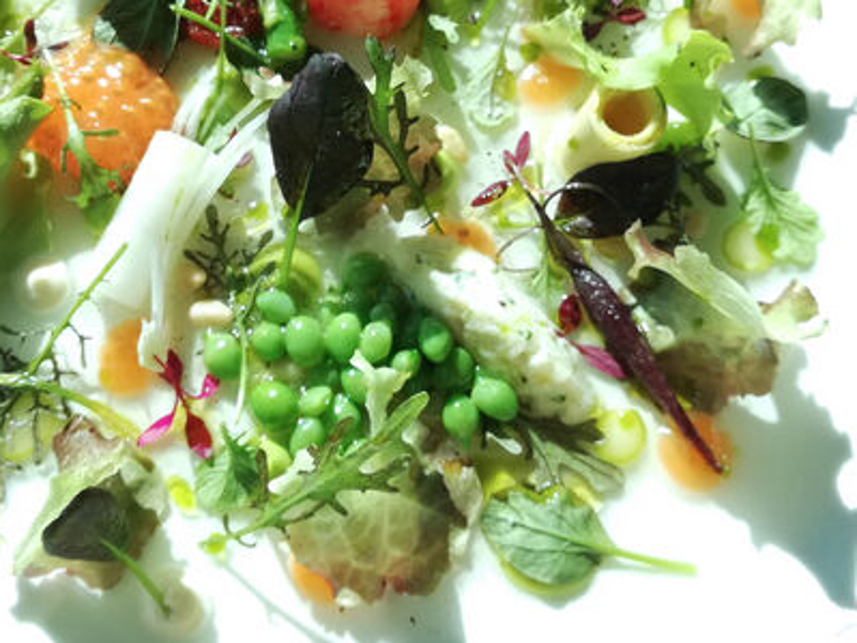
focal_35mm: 43
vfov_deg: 32.8
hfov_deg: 43.8
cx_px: 380
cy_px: 147
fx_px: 1064
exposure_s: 1/118
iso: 50
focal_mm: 3.81
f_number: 2.2
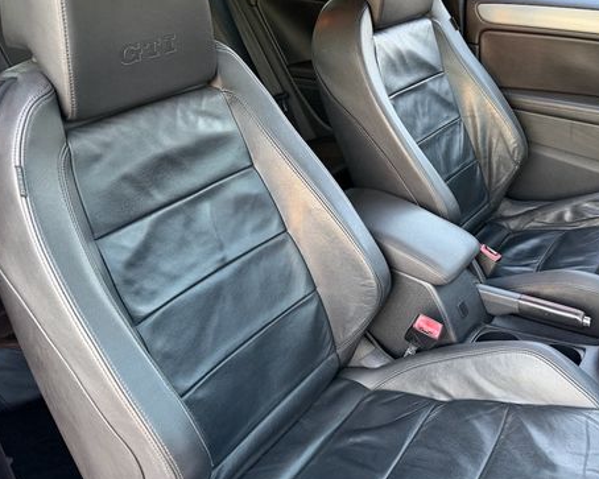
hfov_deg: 53.4
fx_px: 585
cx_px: 385
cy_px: 222
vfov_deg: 44.5
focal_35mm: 33
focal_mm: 6.76
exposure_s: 1/60
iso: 250
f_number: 1.78
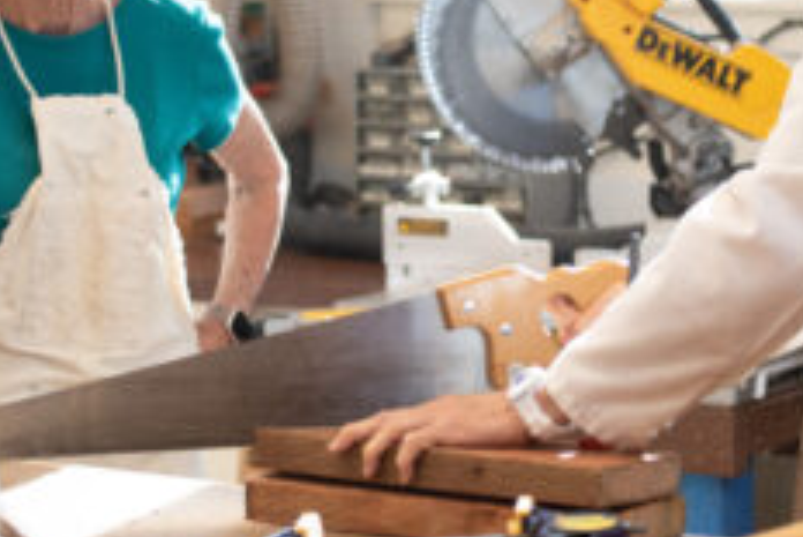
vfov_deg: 5.8
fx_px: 5290
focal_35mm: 237
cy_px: 132
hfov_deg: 8.7
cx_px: 512
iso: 800
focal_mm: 102
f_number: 2.8
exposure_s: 1/320
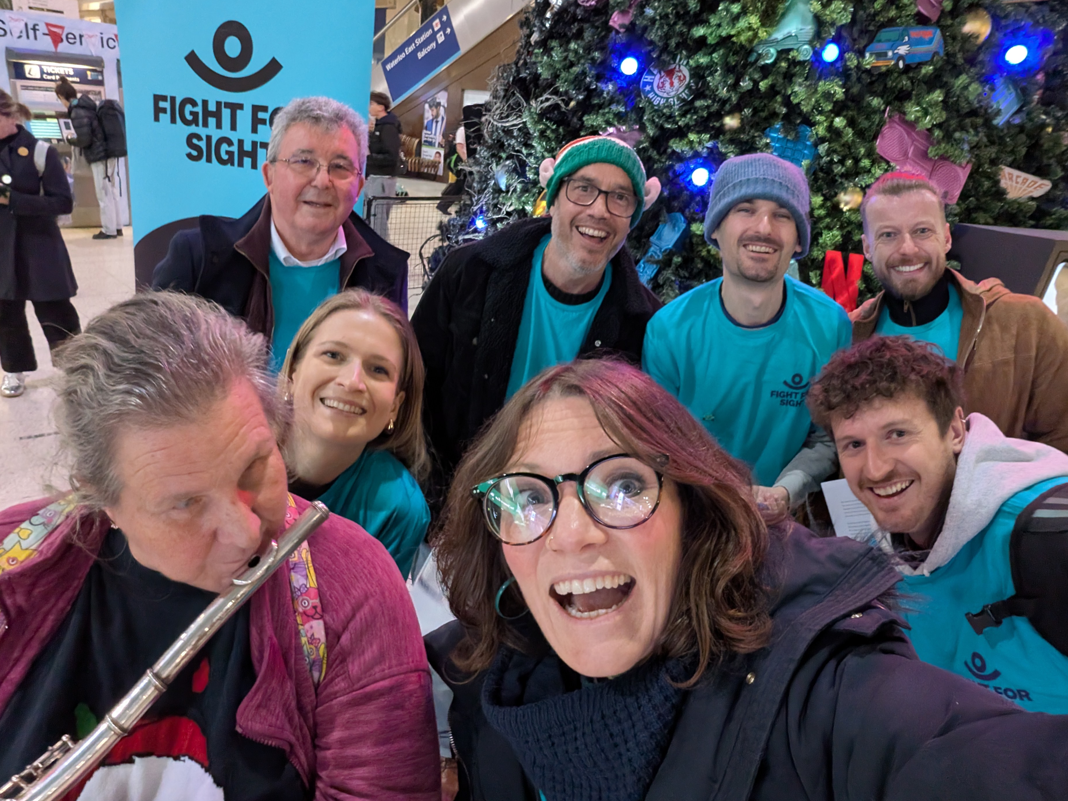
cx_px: 500
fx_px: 710
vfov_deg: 58.8
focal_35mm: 23
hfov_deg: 73.8
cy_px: 377
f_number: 2.2
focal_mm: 2.74
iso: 726
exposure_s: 1/33.3
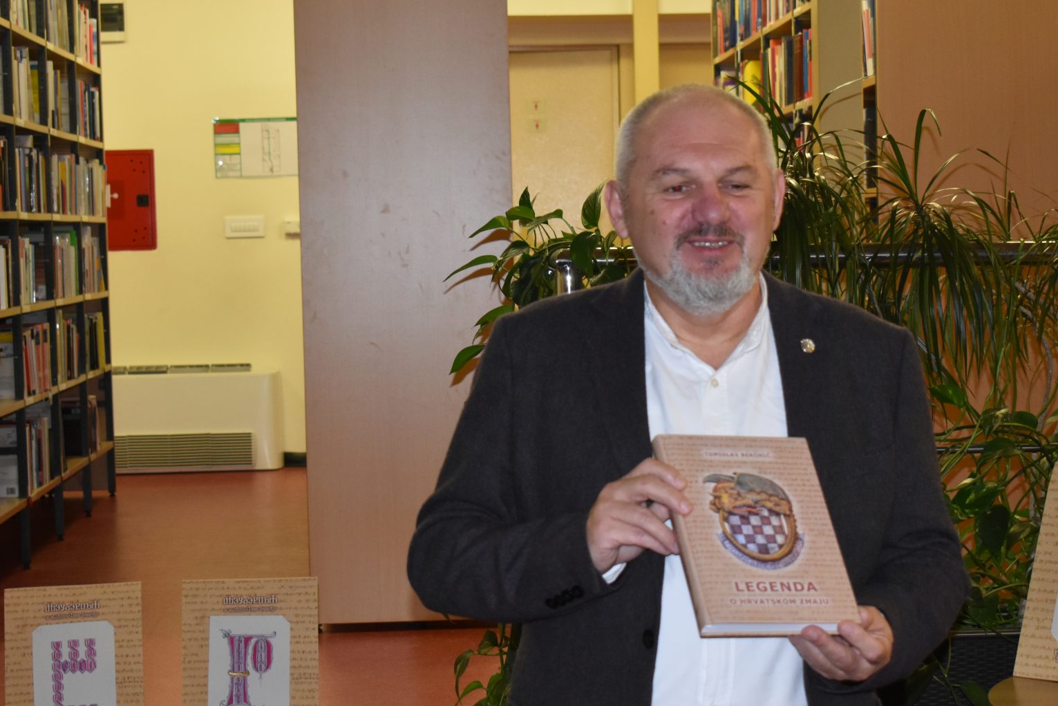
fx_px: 2487
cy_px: 382
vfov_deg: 16.1
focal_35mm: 85
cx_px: 620
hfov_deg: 24.0
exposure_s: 1/100
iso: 1600
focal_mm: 45
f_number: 5
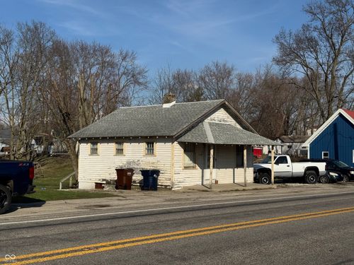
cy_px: 132
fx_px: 491
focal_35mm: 48
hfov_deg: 39.7
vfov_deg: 30.3
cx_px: 177
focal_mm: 6.76
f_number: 1.78
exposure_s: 1/7937
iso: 64
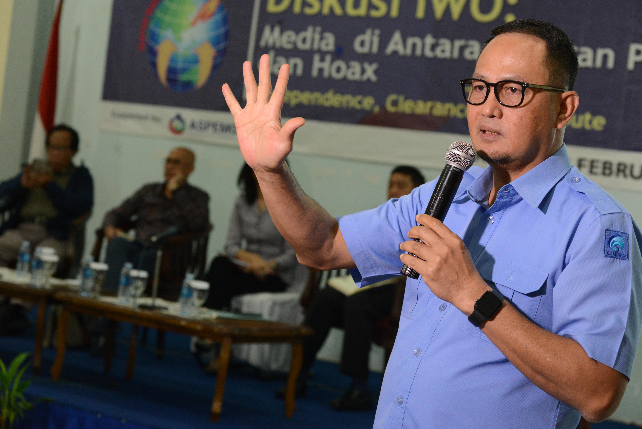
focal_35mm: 80
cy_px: 214
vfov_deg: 17.1
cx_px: 321
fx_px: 1427
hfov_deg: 25.4
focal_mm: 80
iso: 3200
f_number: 5.6
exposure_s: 1/50
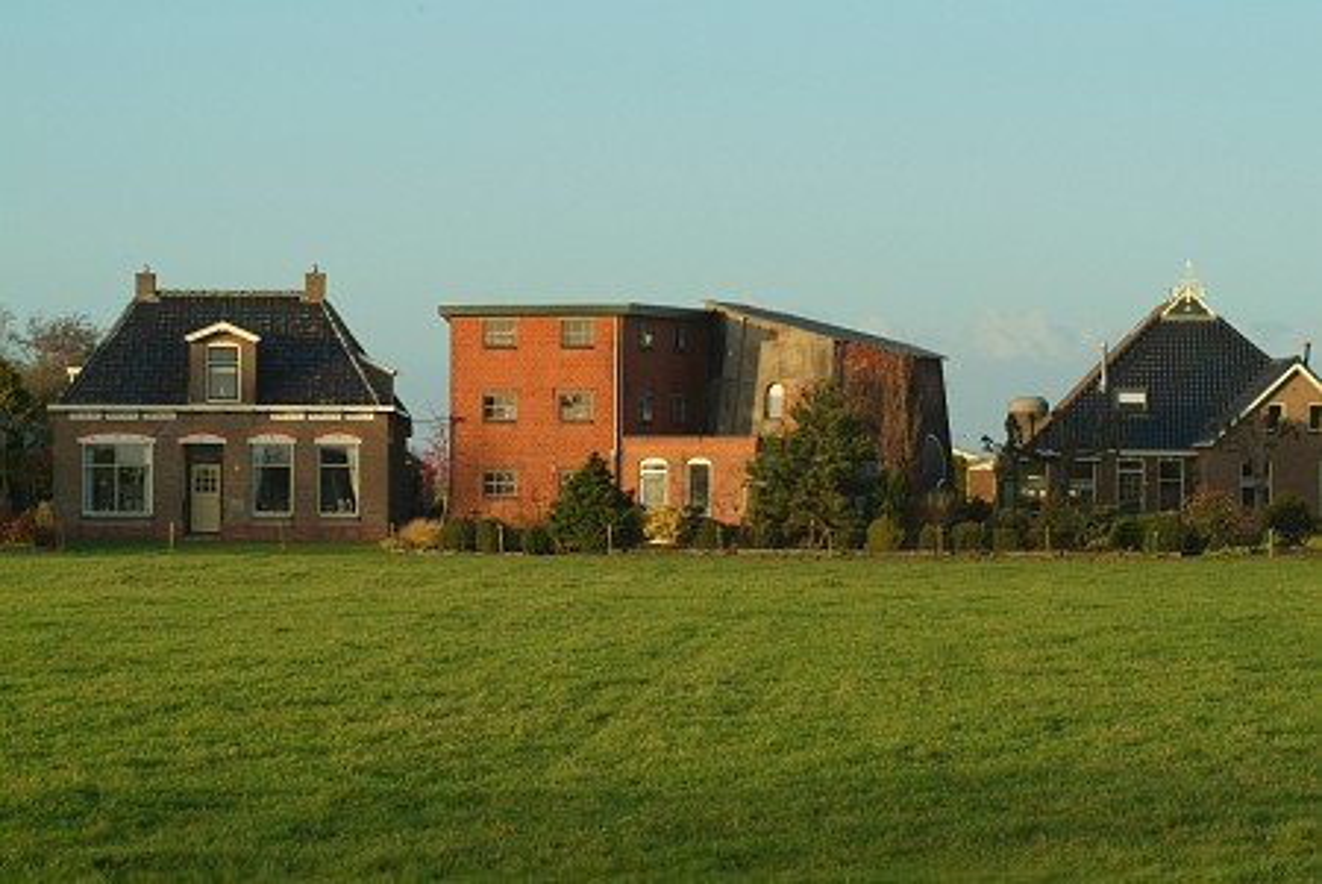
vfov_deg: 13.1
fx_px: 3859
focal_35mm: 105
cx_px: 661
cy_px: 442
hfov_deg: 19.4
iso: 400
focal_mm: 70
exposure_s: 1/500
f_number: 9.5
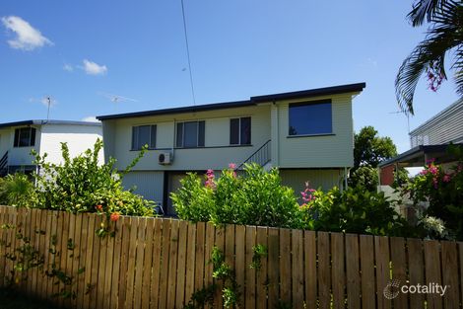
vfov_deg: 67.3
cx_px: 232
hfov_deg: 90.0
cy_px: 154
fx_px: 231
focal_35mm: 18
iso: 100
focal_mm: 12
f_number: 14
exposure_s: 1/80
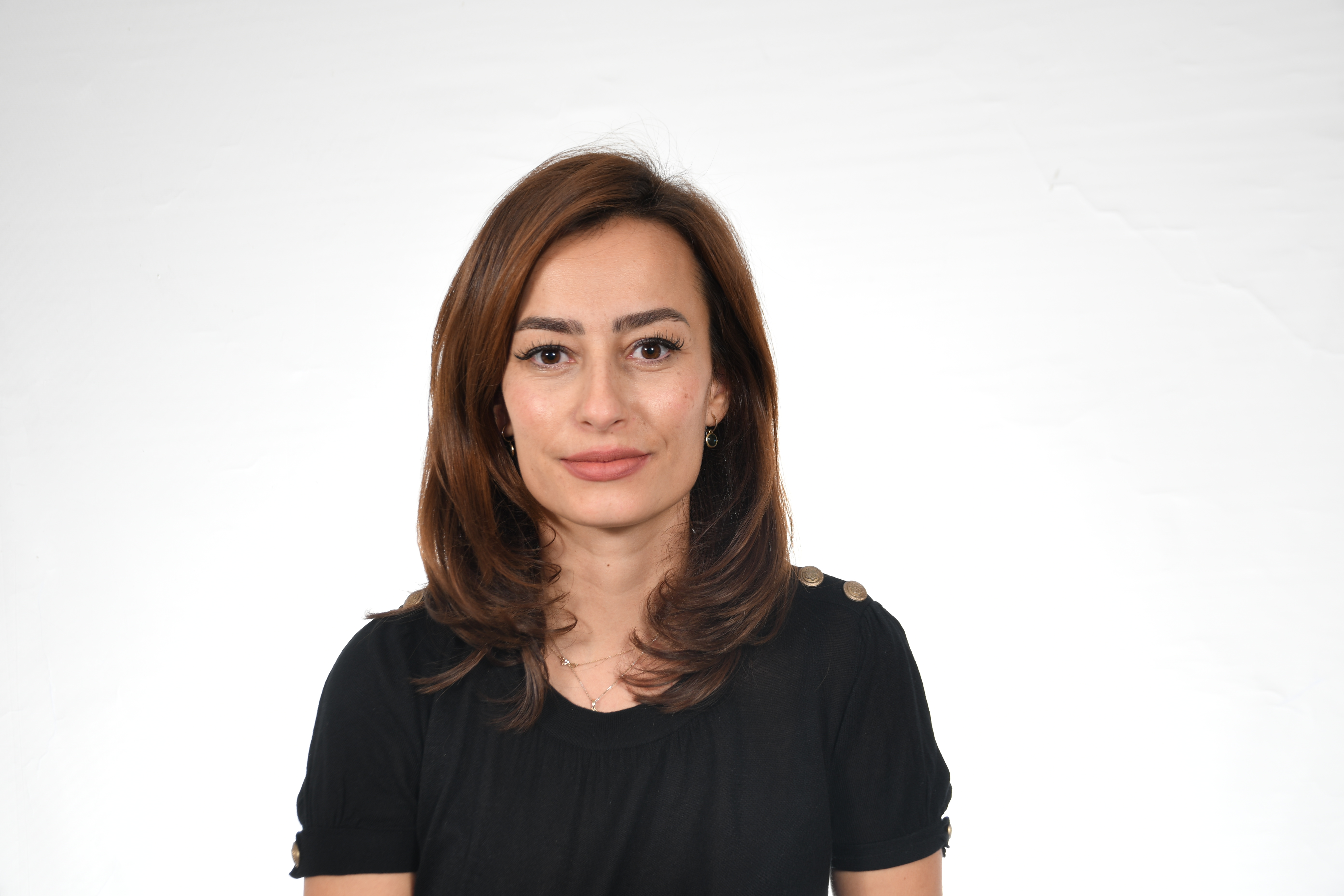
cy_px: 448
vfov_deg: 28.1
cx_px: 672
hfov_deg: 41.1
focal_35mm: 48
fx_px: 1792
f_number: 4.5
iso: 100
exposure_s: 1/160
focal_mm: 32
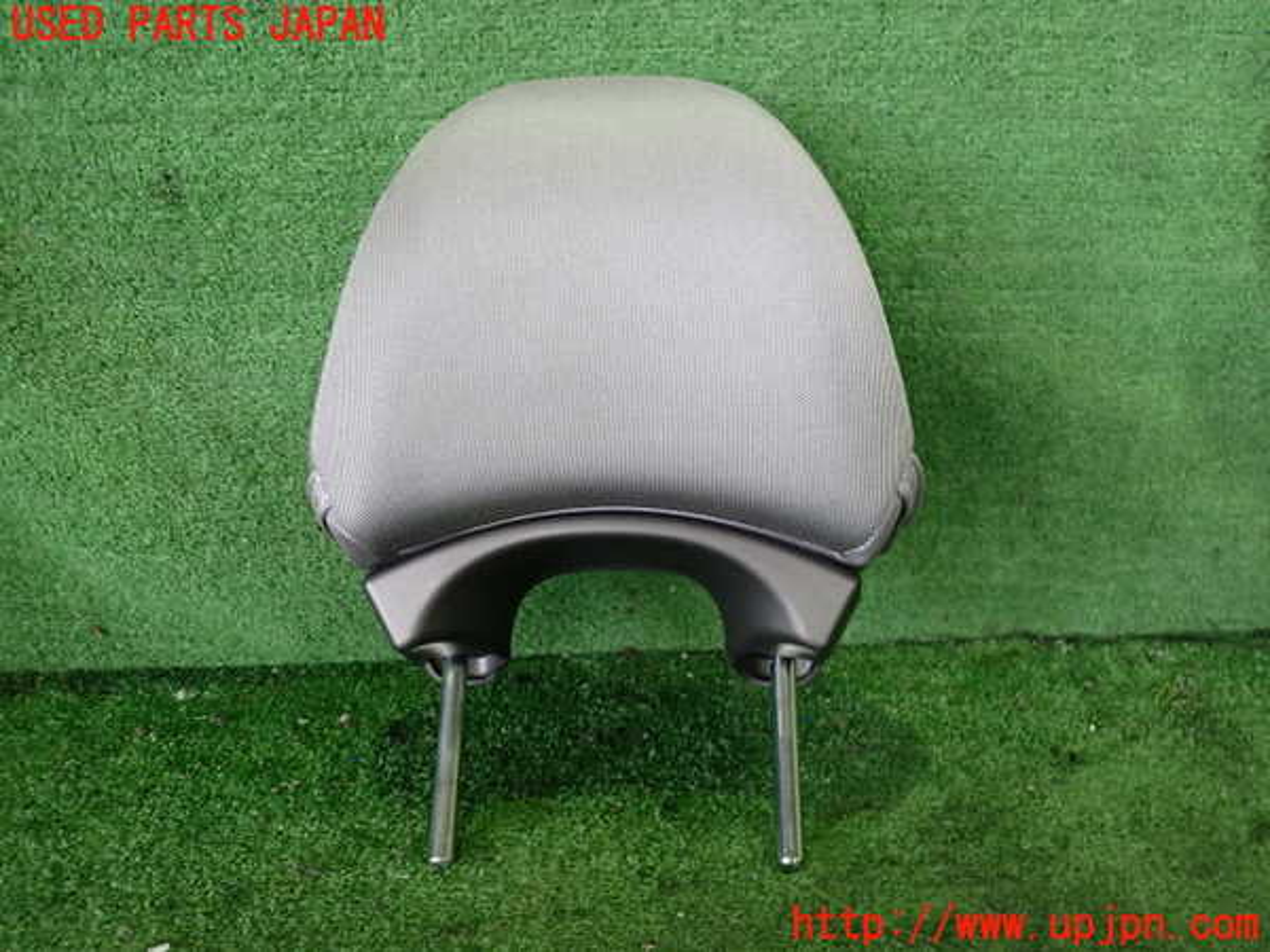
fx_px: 1101
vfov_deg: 46.8
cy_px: 476
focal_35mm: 30
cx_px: 635
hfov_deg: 60.0
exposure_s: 1/60
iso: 500
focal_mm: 5.4
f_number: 2.3
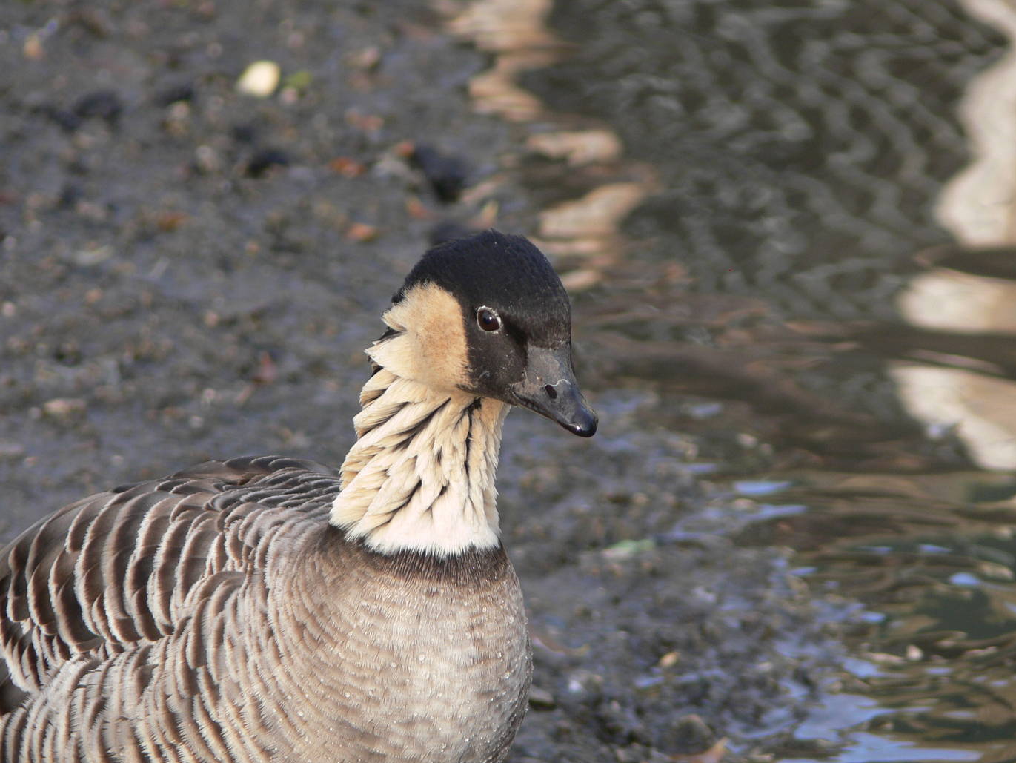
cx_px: 534
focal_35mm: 490
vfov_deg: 3.0
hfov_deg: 4.0
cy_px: 391
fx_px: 14386
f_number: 4.5
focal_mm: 88.8
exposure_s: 1/125
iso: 80
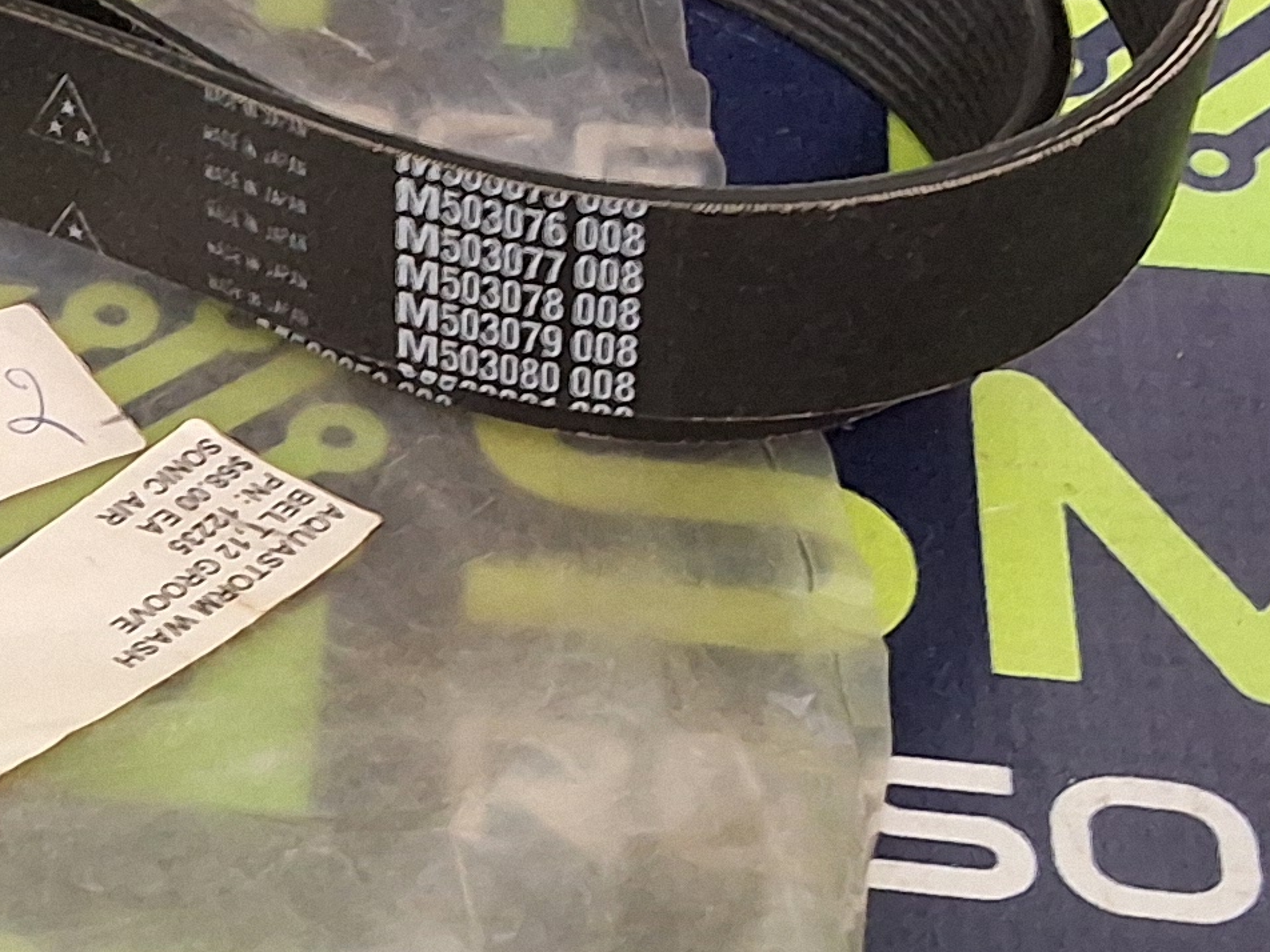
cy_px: 699
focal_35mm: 96
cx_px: -354
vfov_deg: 15.3
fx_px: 3522
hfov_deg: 19.0
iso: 320
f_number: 1.9
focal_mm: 2.91
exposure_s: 1/24
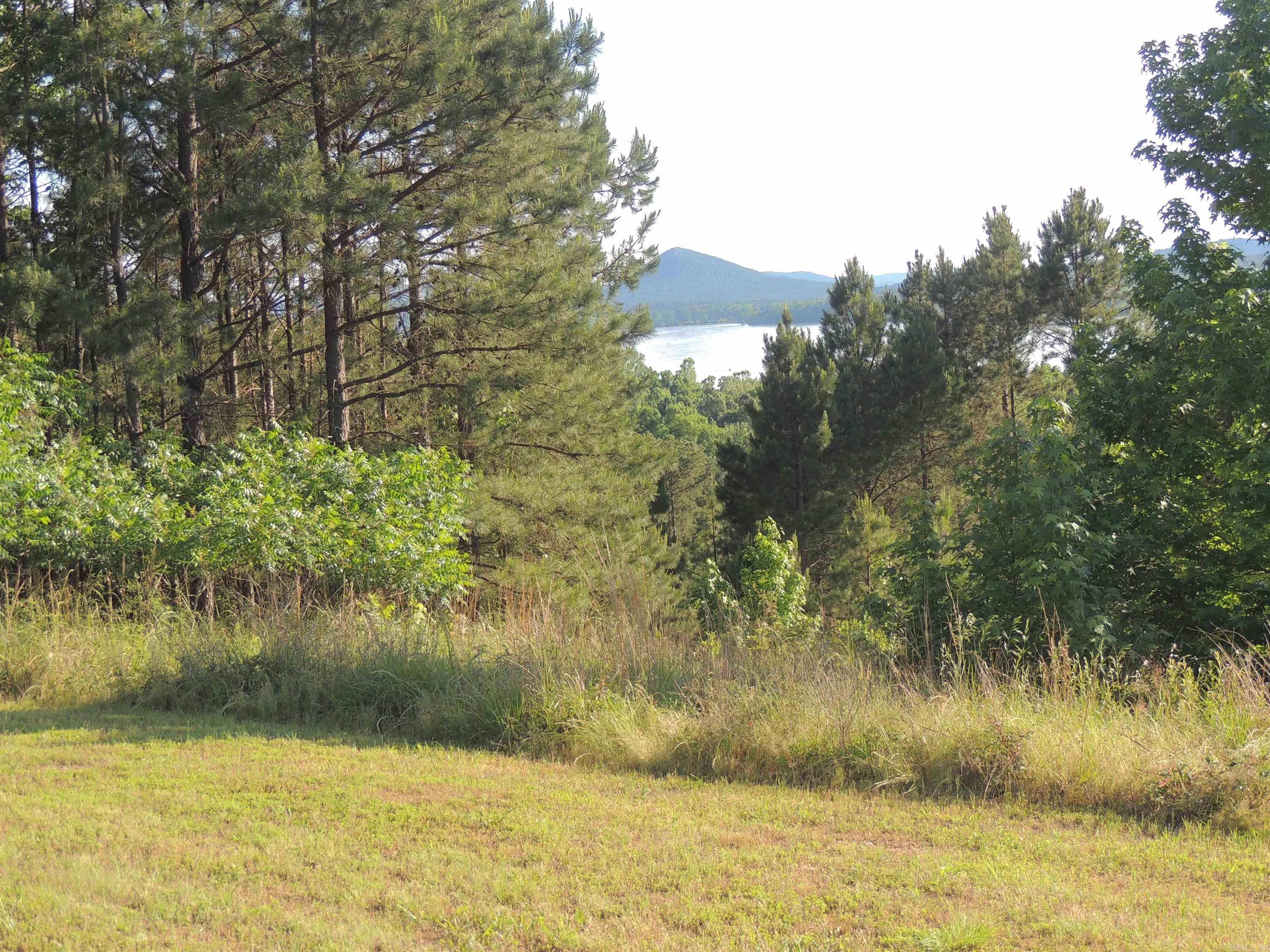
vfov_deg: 24.4
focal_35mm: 60
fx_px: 2201
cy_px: 476
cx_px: 635
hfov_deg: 32.2
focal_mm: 10.7
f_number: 3.7
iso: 100
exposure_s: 1/250
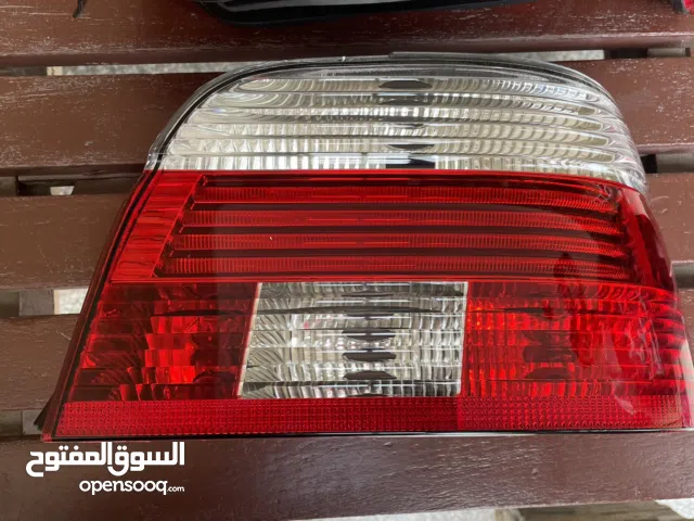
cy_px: 260
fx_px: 521
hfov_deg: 67.3
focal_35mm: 26
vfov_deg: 53.1
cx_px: 347
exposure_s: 1/121
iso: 100
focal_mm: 4.2
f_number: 1.6
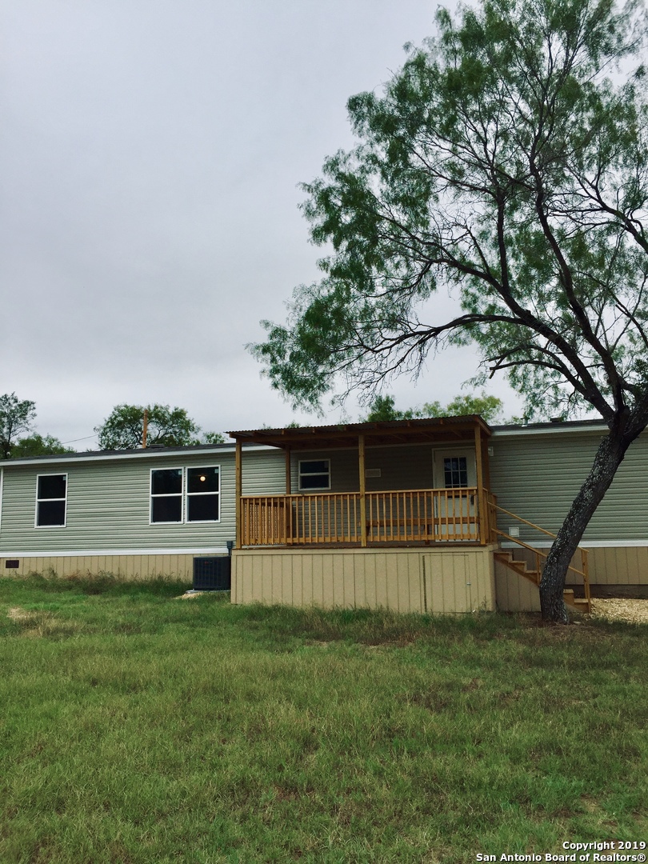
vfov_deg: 61.7
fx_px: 724
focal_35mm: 29
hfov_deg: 48.2
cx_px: 324
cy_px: 432
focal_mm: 4.15
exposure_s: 1/1099
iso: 32
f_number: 2.2
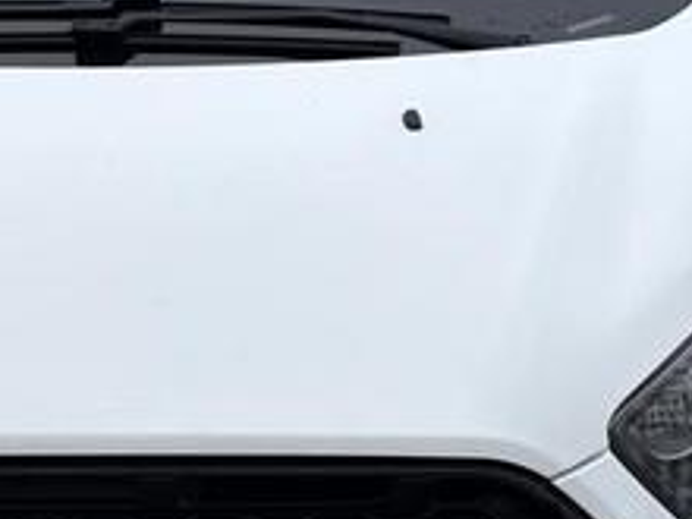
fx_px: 2119
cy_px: 311
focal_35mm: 106
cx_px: 198
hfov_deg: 18.5
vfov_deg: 14.0
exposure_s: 1/687
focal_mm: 5.96
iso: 50
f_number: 1.6
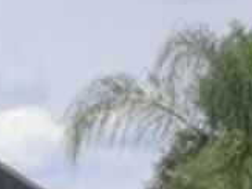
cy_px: 376
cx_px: -716
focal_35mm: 243
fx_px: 1768
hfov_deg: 6.7
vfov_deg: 6.0
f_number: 2.4
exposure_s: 1/806
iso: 25
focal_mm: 3.3
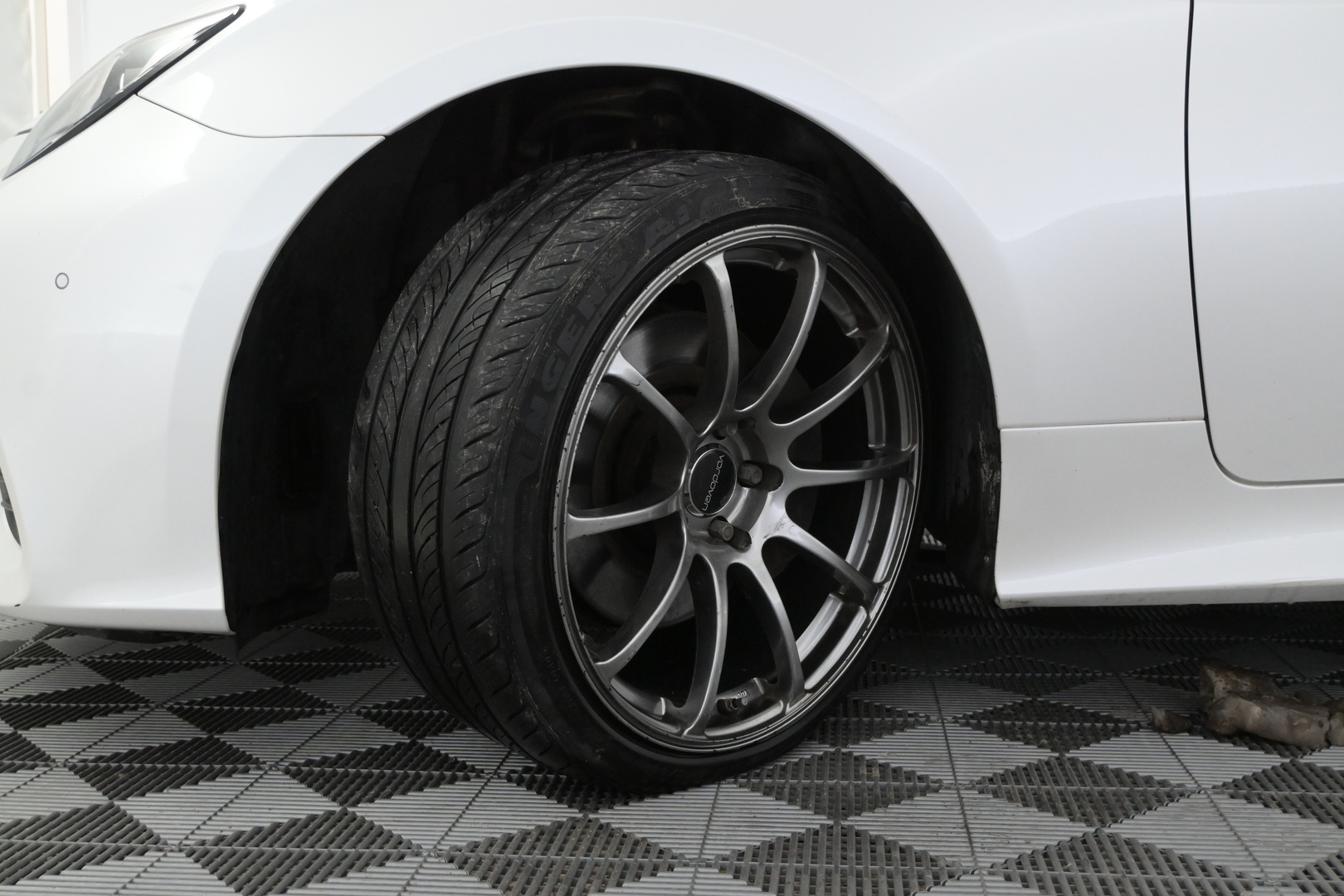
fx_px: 1456
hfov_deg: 49.6
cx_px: 672
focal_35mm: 39
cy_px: 448
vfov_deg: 34.2
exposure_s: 1/125
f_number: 5.6
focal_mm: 26
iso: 2500
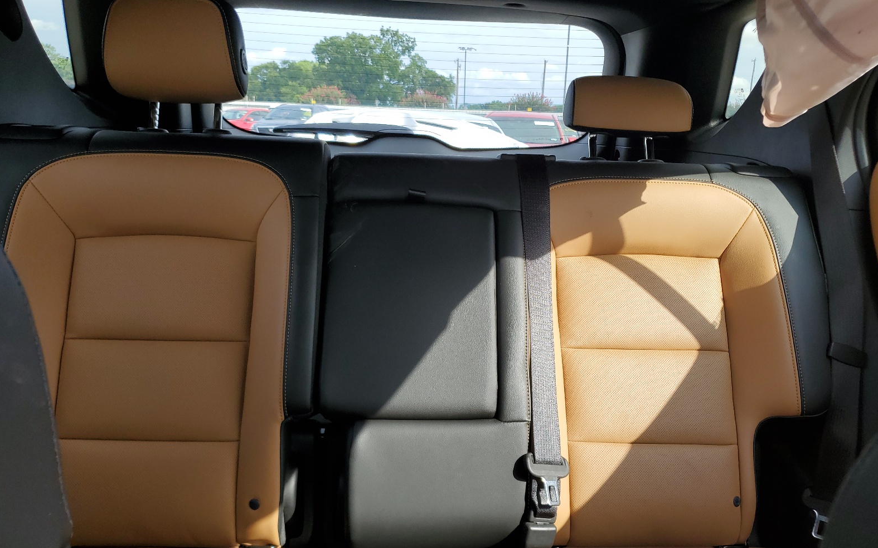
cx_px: 434
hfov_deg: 66.5
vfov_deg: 44.5
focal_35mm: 28
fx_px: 670
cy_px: 285
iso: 50
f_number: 1.5
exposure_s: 1/227
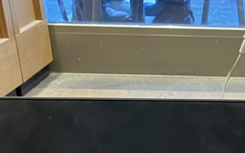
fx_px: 715
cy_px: 285
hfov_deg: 17.9
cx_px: 335
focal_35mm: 107
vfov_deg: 11.3
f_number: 1.8
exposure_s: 1/25
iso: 500
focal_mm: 3.99
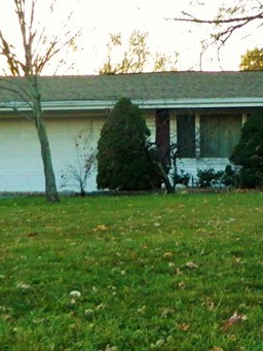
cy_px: 289
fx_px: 942
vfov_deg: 20.8
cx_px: 314
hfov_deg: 15.3
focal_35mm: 93
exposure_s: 1/30
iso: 450
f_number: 9.1
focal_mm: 5.6
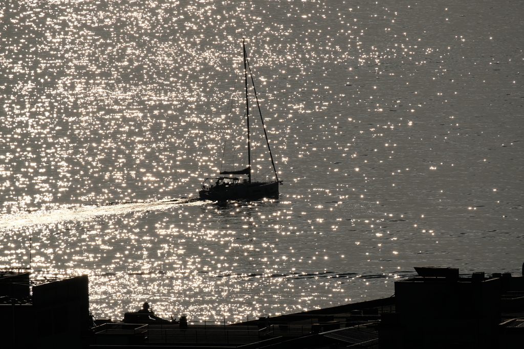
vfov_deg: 2.3
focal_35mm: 600
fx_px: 8734
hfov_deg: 3.4
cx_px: 262
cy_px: 174
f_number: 10
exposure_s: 1/6000
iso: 320
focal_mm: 400
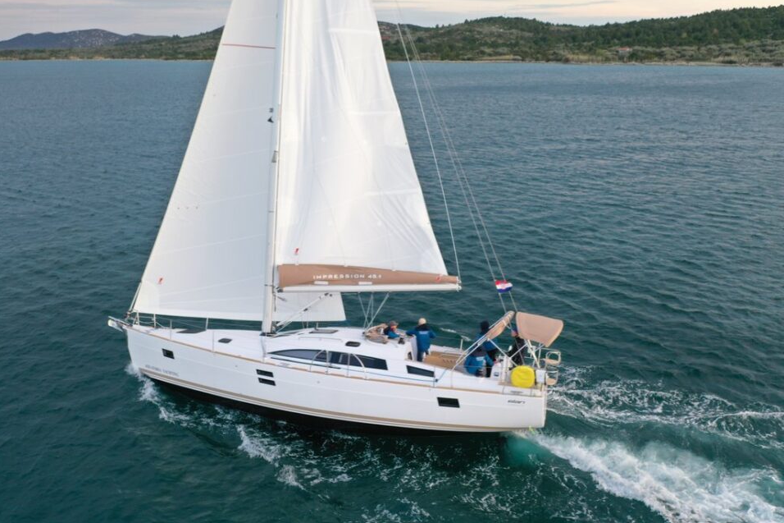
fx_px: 653
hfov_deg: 61.9
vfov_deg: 43.6
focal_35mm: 30
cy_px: 264
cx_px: 377
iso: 100
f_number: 3.2
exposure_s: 1/50
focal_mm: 10.26
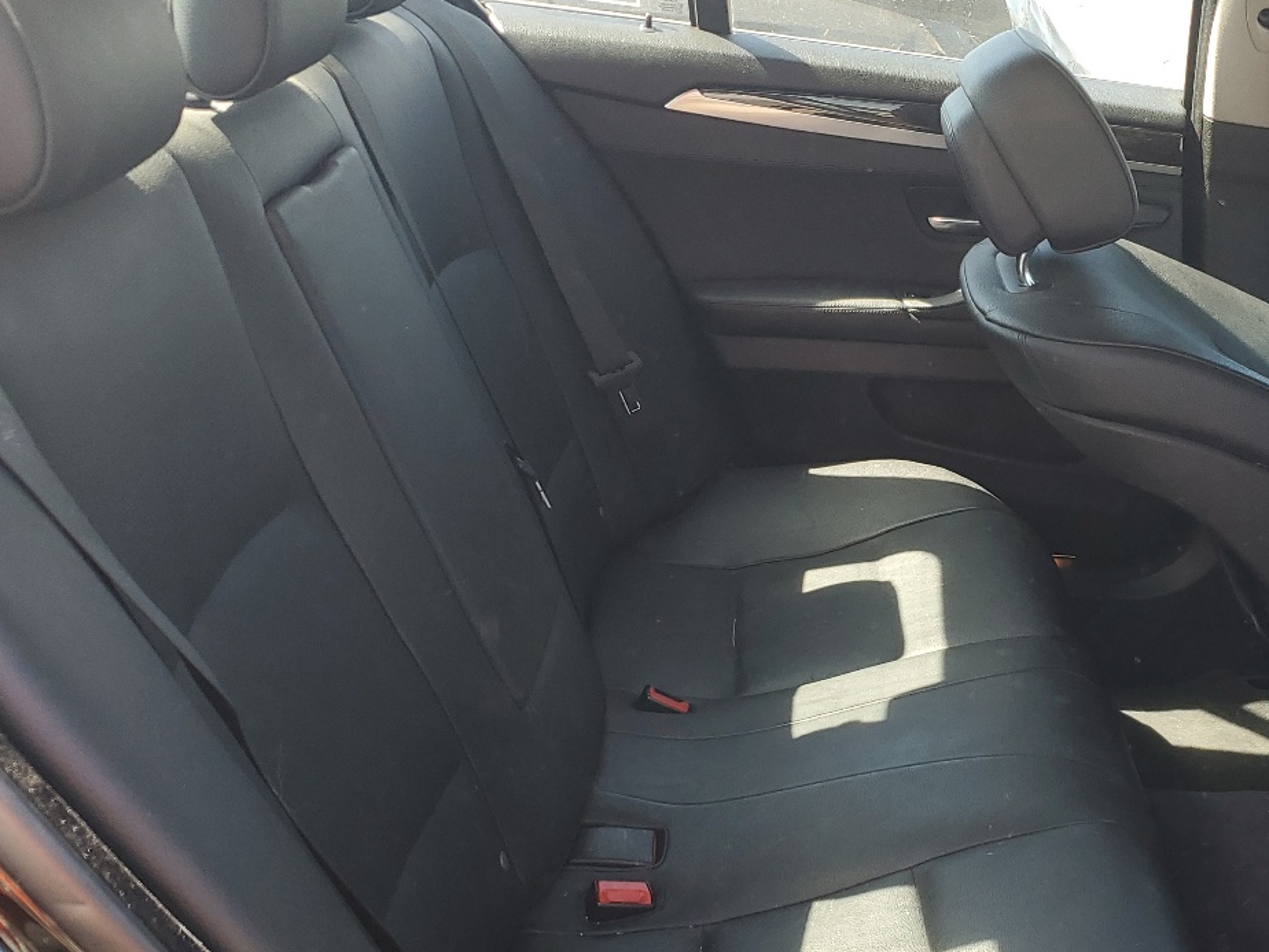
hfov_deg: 40.9
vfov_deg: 32.0
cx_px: 953
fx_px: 1650
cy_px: 589
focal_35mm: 45
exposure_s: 1/208
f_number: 1.5
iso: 50
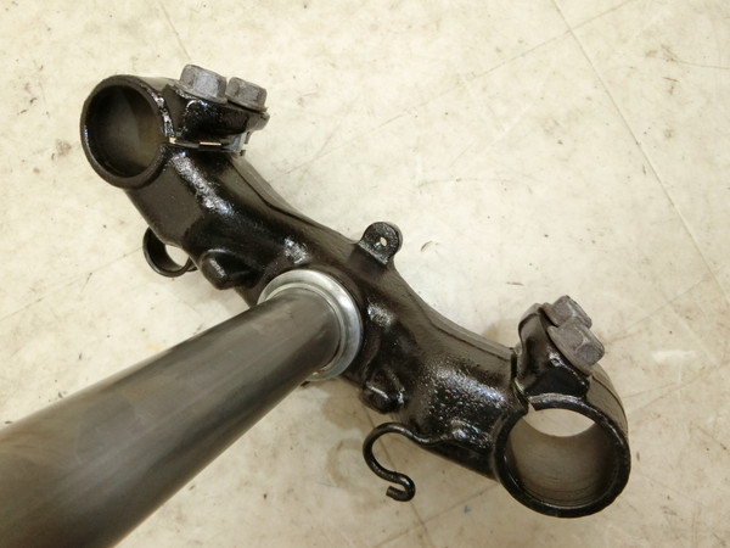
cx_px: 365
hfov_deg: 69.4
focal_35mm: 25
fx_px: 527
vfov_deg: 54.9
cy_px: 274
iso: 400
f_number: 3.5
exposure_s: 1/60
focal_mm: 4.5
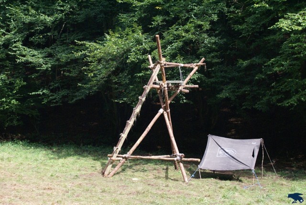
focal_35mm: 68
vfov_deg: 20.2
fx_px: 574
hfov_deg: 29.8
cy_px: 102
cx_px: 153
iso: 400
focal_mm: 45
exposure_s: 1/640
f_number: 5.6
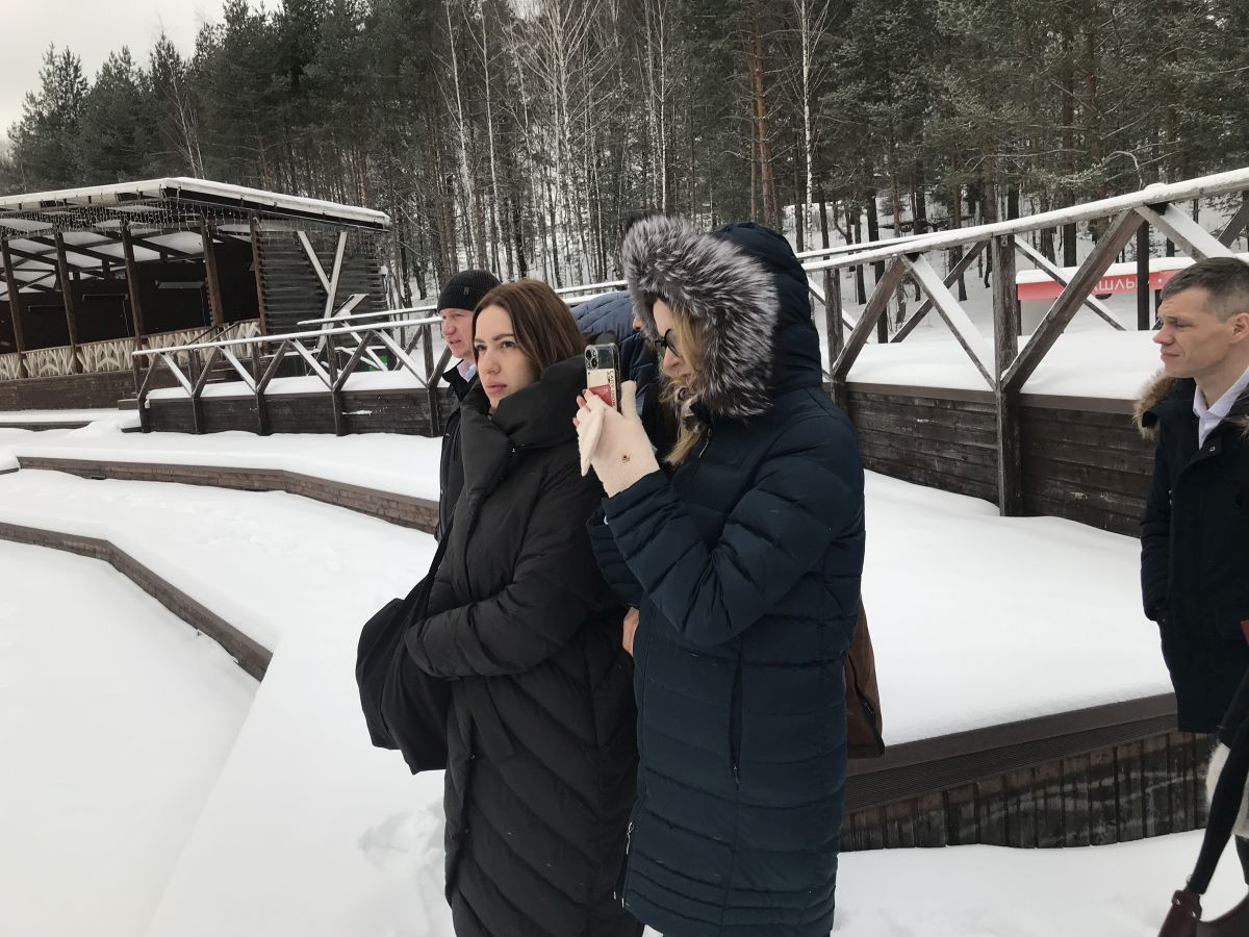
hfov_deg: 63.4
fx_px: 1010
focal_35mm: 28
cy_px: 468
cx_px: 624
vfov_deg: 49.7
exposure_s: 1/378
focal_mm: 3.99
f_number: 1.8
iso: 20
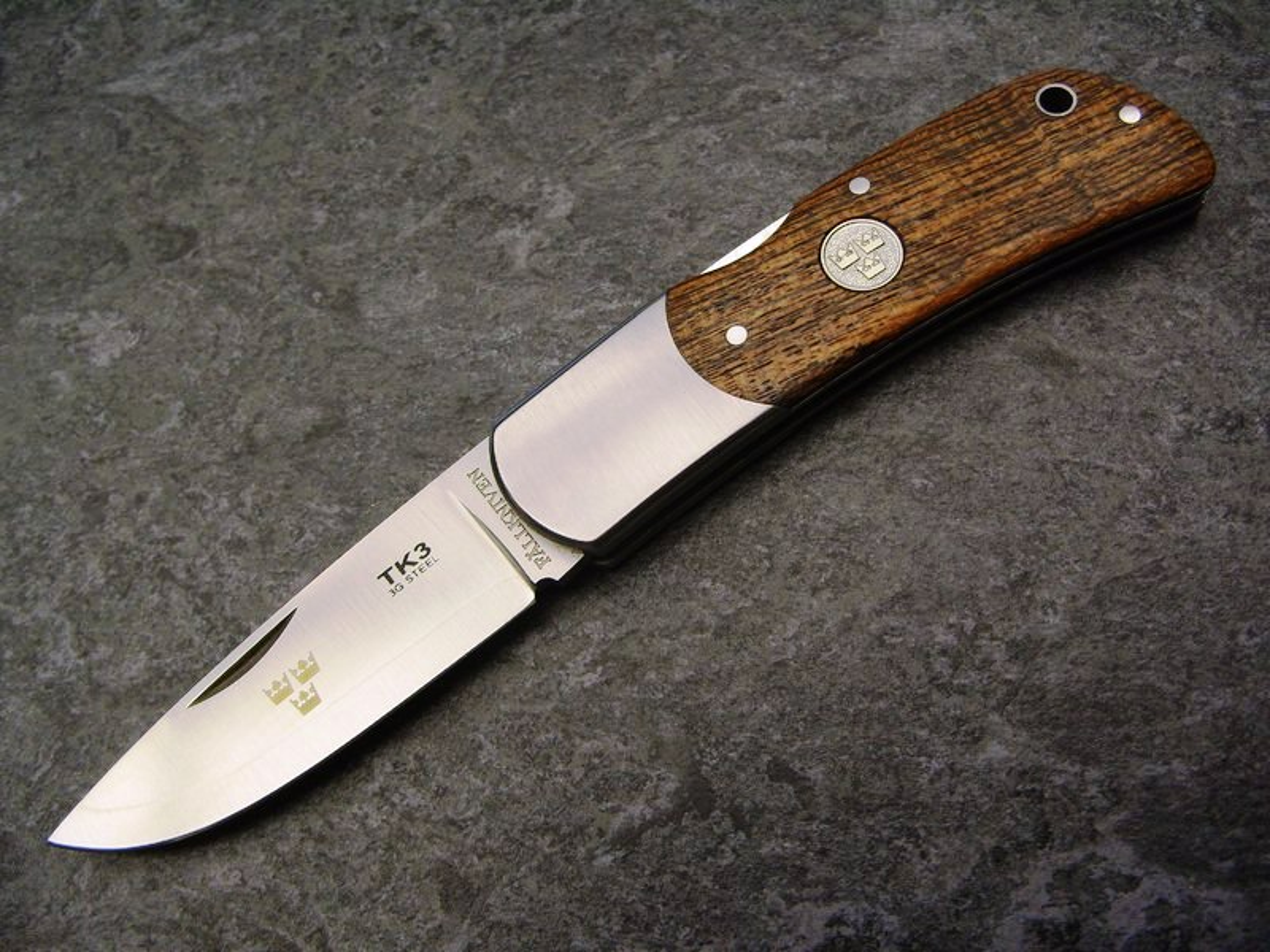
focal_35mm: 35
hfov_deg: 52.6
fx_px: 1284
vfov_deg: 40.7
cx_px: 635
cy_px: 476
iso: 100
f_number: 2.8
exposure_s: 1/90
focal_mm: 7.8
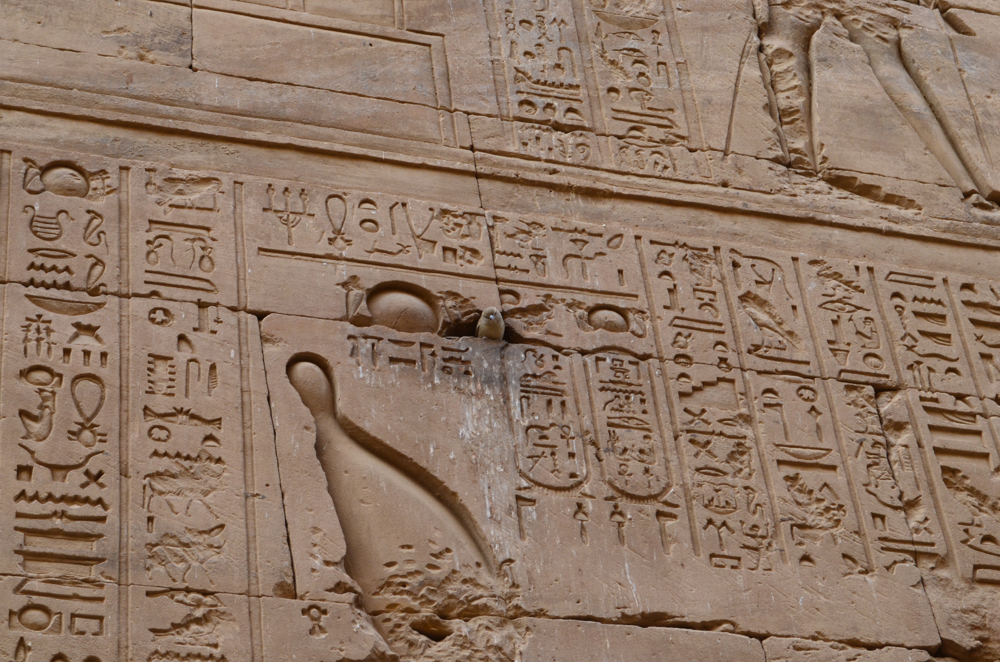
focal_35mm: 82
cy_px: 331
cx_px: 500
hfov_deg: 24.7
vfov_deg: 16.5
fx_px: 2287
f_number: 10
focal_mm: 55
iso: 400
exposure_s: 1/60
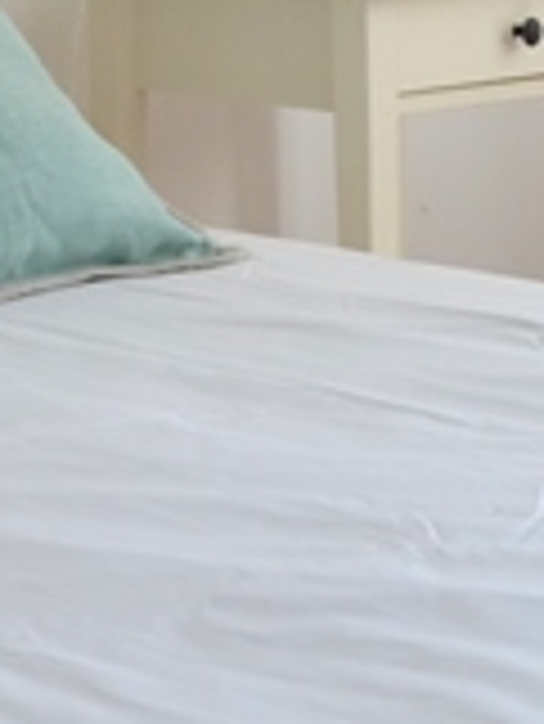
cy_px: -333
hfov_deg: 8.2
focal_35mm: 165
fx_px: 3453
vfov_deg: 11.5
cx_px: -814
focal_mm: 18
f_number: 6.3
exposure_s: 1/160
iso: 200
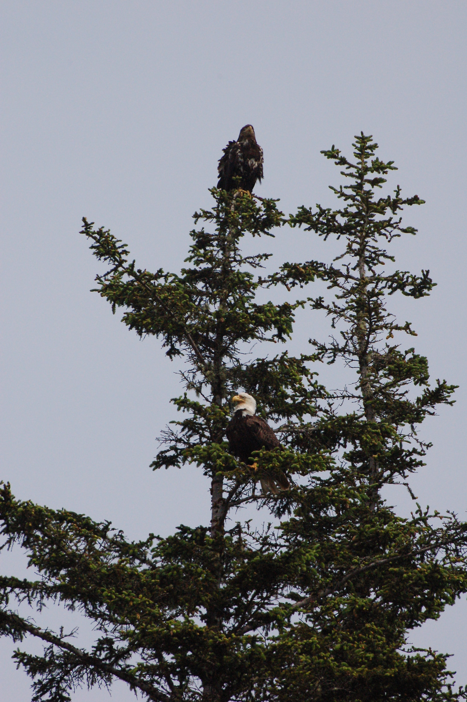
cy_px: 351
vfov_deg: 4.6
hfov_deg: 3.0
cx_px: 234
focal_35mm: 450
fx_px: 8775
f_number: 13
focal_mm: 300
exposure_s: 1/4000
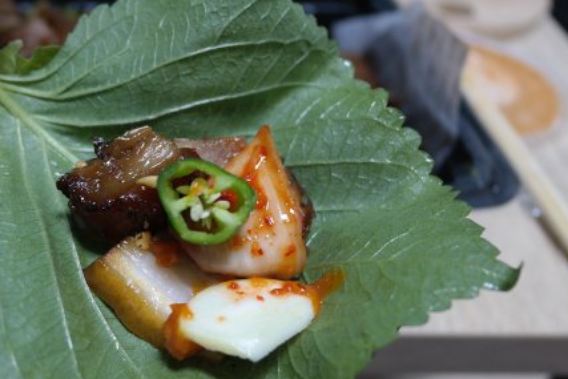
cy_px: 263
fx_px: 679
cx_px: 184
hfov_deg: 44.7
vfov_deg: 30.9
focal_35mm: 43
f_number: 3.5
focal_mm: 20
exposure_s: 1/40
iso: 400
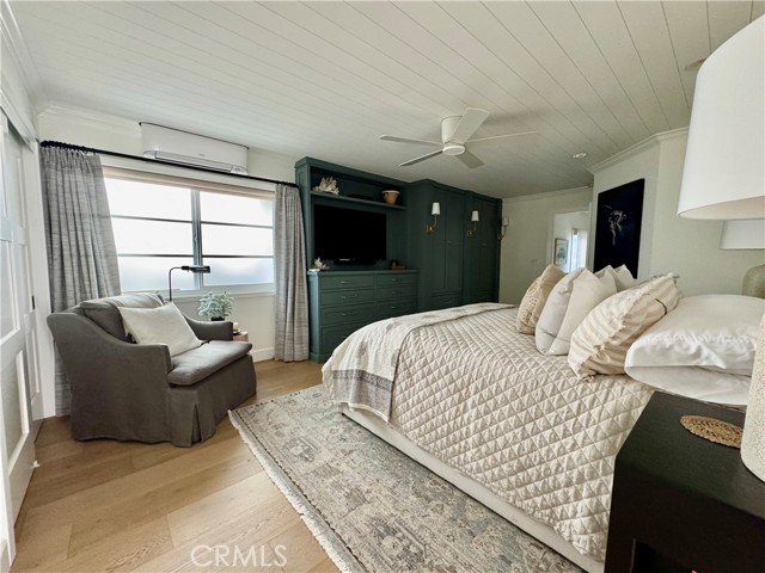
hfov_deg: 102.1
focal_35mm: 14
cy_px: 286
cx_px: 382
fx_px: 309
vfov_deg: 85.7
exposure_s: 1/60
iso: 500
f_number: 2.2
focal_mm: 2.22
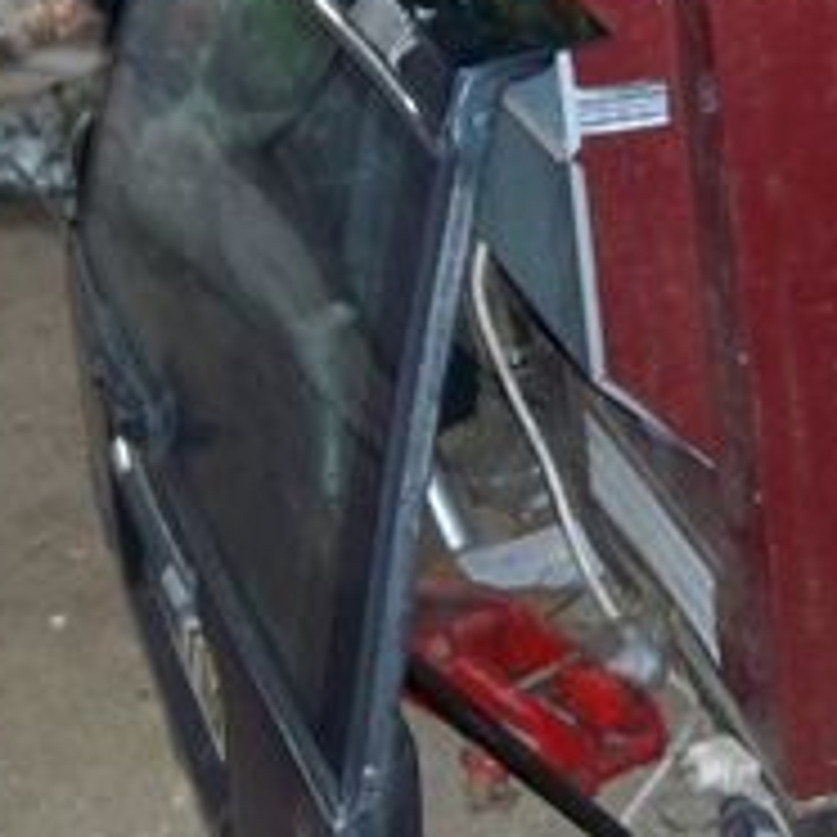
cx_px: 292
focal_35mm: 108
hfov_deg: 16.1
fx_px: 2954
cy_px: 389
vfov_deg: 16.1
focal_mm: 7.9
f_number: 3.1
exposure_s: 1/30
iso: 320
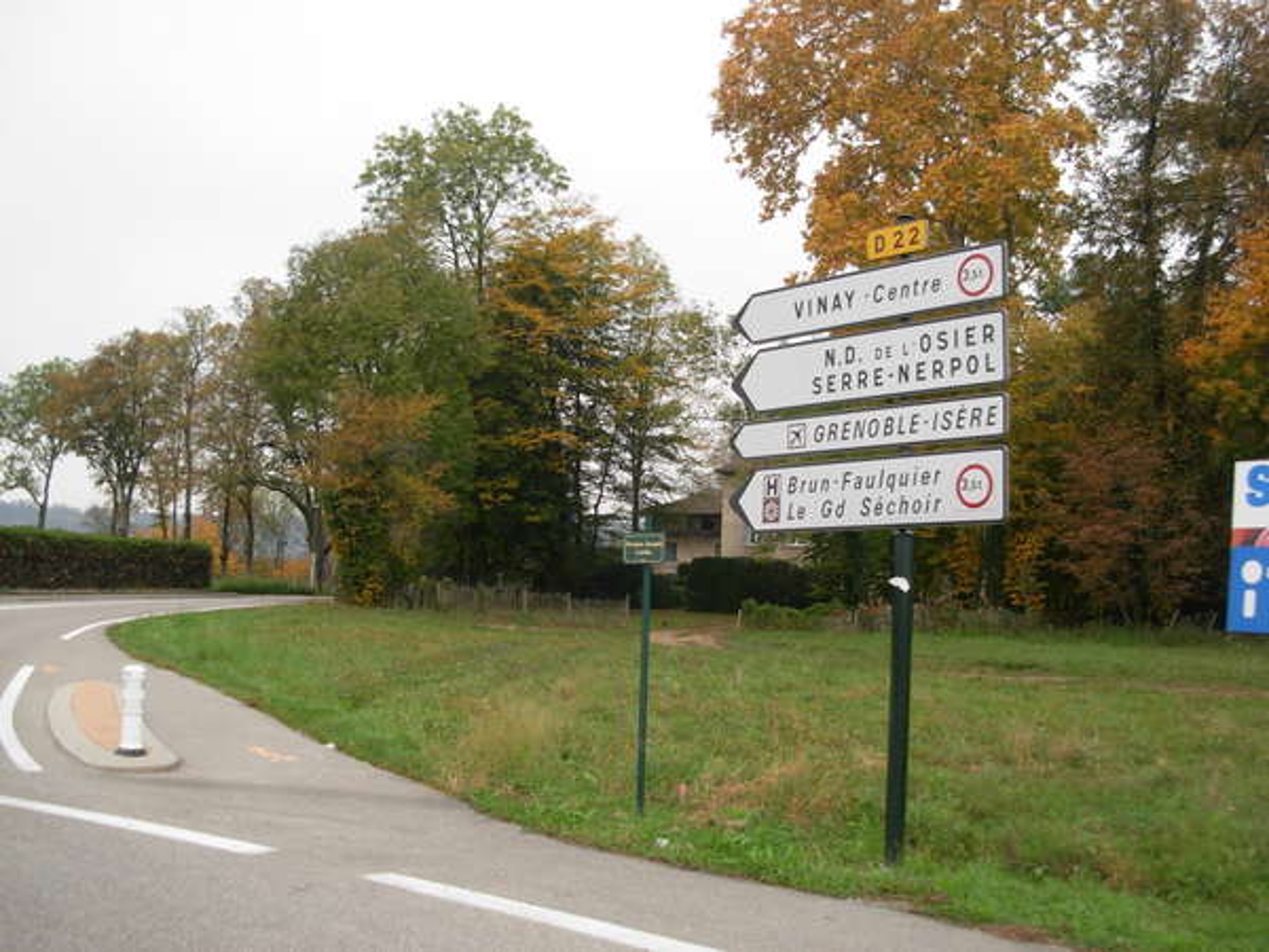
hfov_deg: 49.0
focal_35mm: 38
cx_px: 634
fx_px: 1393
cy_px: 476
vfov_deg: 37.7
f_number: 2.9
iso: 79
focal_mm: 6.3
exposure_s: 1/152
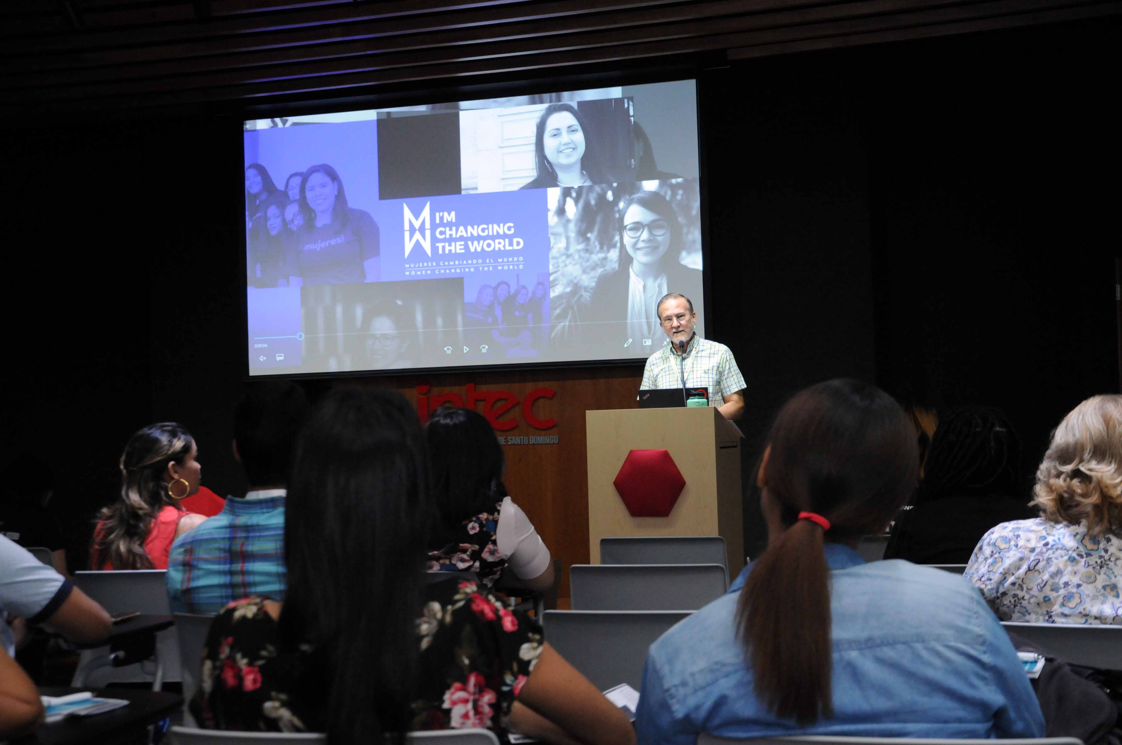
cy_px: 372
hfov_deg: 46.4
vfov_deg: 31.8
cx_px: 561
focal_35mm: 42
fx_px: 1307
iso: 1600
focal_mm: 28
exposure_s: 1/80
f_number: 4.5
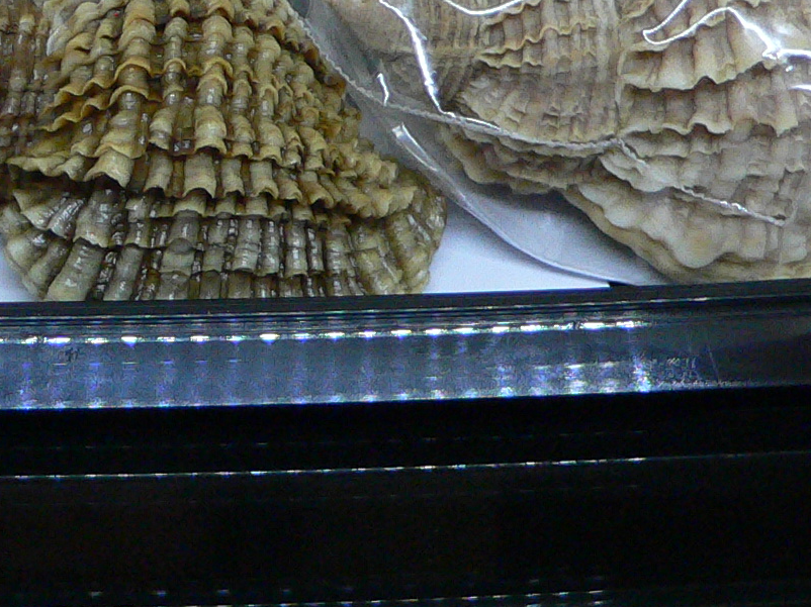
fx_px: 2061
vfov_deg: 16.1
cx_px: 2
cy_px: -135
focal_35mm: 88
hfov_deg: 21.5
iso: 200
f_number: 2.8
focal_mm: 4.6
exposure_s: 1/60
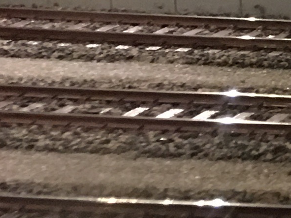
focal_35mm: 198
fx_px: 1664
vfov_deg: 7.4
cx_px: 968
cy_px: -96
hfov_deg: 8.1
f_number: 2.2
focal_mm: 4.15
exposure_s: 1/4
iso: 100
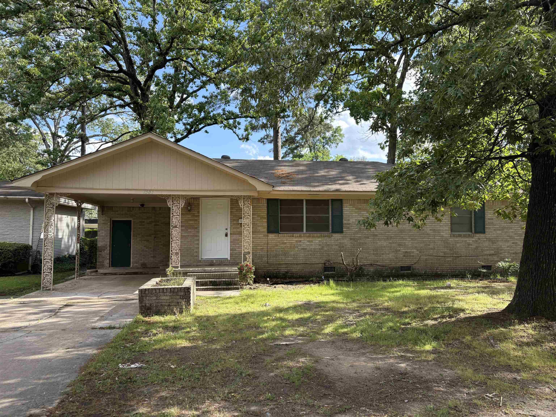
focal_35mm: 26
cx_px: 278
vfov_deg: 53.1
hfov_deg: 67.3
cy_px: 208
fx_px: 418
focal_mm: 5.96
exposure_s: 1/973
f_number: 1.6
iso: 64
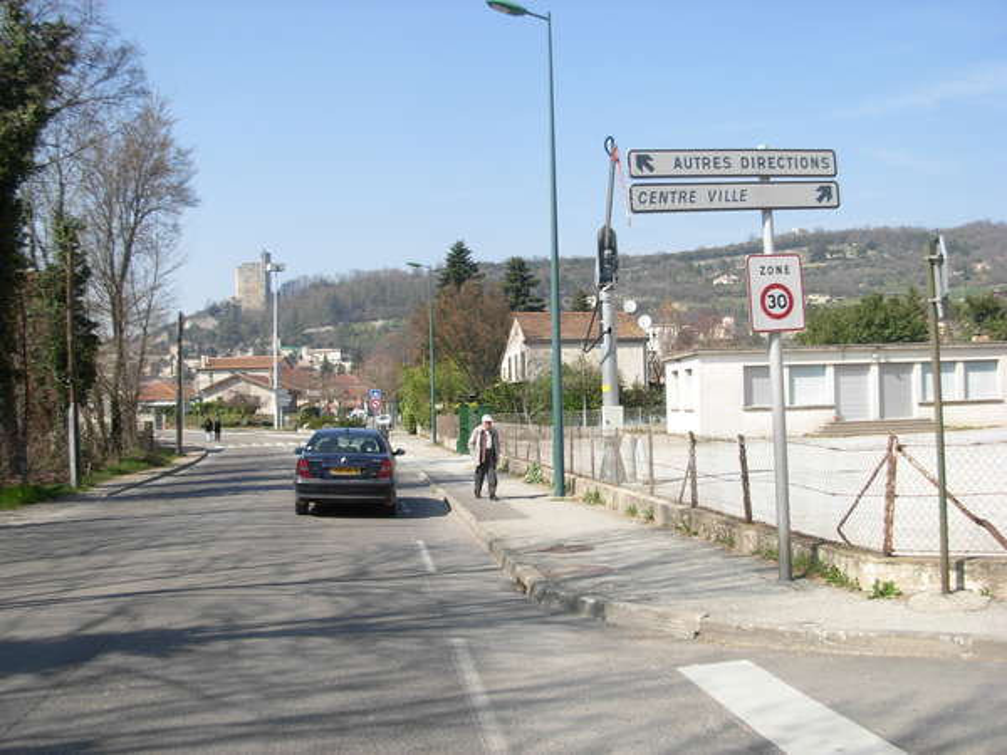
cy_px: 378
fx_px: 1105
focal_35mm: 38
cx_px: 504
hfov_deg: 49.0
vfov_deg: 37.7
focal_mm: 6.3
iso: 79
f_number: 2.9
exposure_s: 1/836
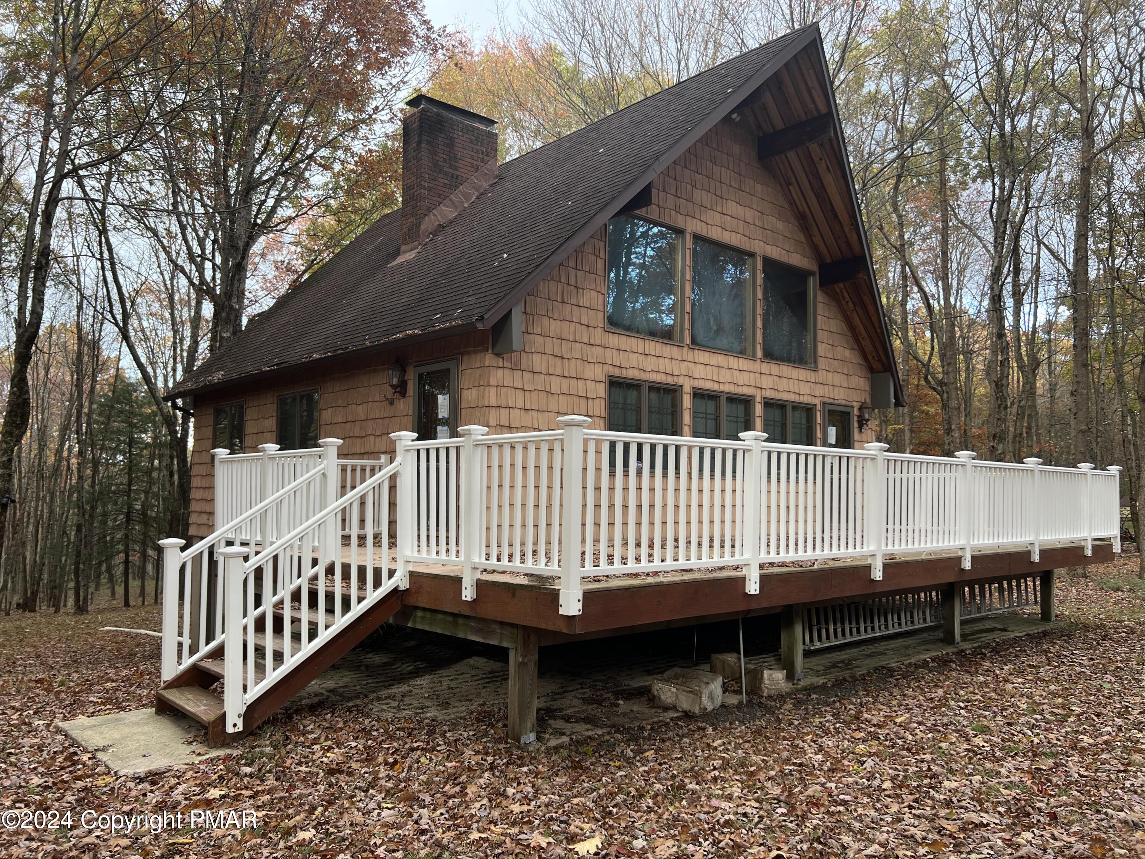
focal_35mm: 26
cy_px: 430
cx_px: 572
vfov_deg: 53.1
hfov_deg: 67.3
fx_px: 860
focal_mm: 5.7
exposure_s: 1/121
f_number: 1.5
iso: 50
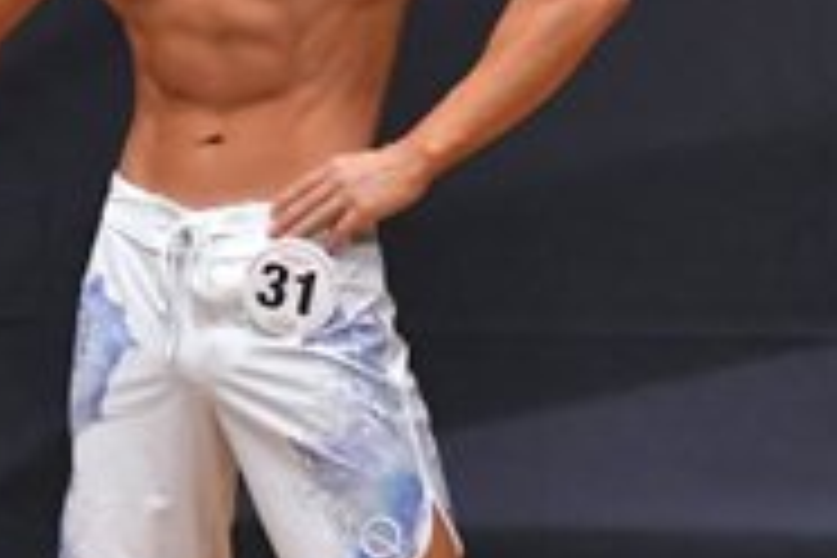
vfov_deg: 1.4
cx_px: 88
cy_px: 266
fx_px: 23295
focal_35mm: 1002
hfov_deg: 2.1
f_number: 5.6
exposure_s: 1/400
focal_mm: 160
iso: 6400
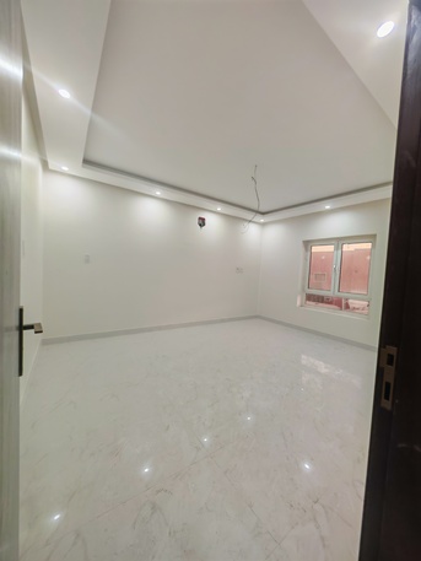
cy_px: 280
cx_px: 210
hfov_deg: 89.9
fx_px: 211
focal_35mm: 13
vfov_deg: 106.2
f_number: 2
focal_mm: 1.82
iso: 160
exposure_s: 1/40
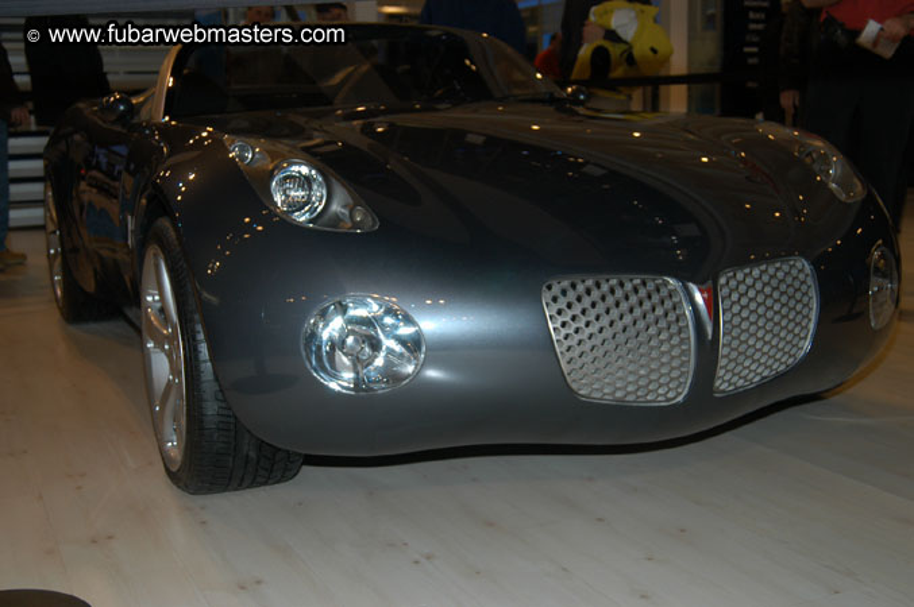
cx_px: 457
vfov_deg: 29.8
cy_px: 304
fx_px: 1141
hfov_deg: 43.6
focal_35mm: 45
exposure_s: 1/60
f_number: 5
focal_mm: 30
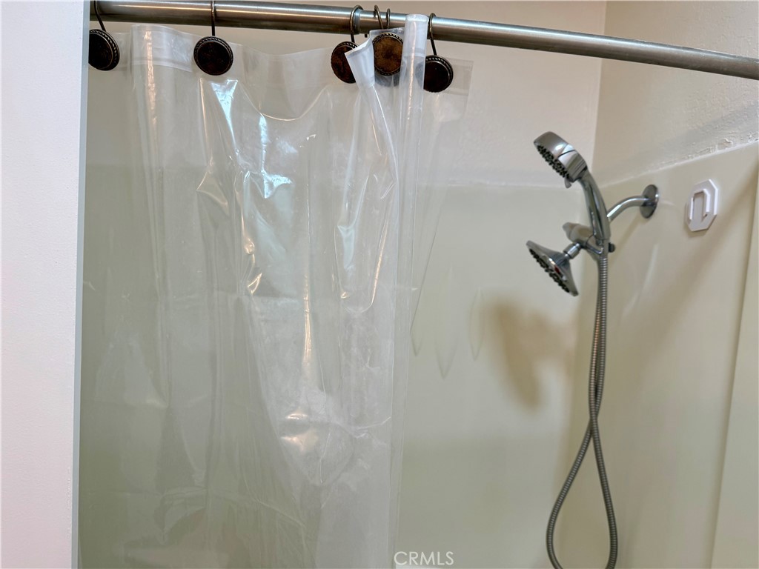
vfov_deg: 56.8
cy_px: 284
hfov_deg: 71.6
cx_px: 380
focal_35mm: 24
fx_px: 526
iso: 80
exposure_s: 1/120
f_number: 1.78
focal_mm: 6.76
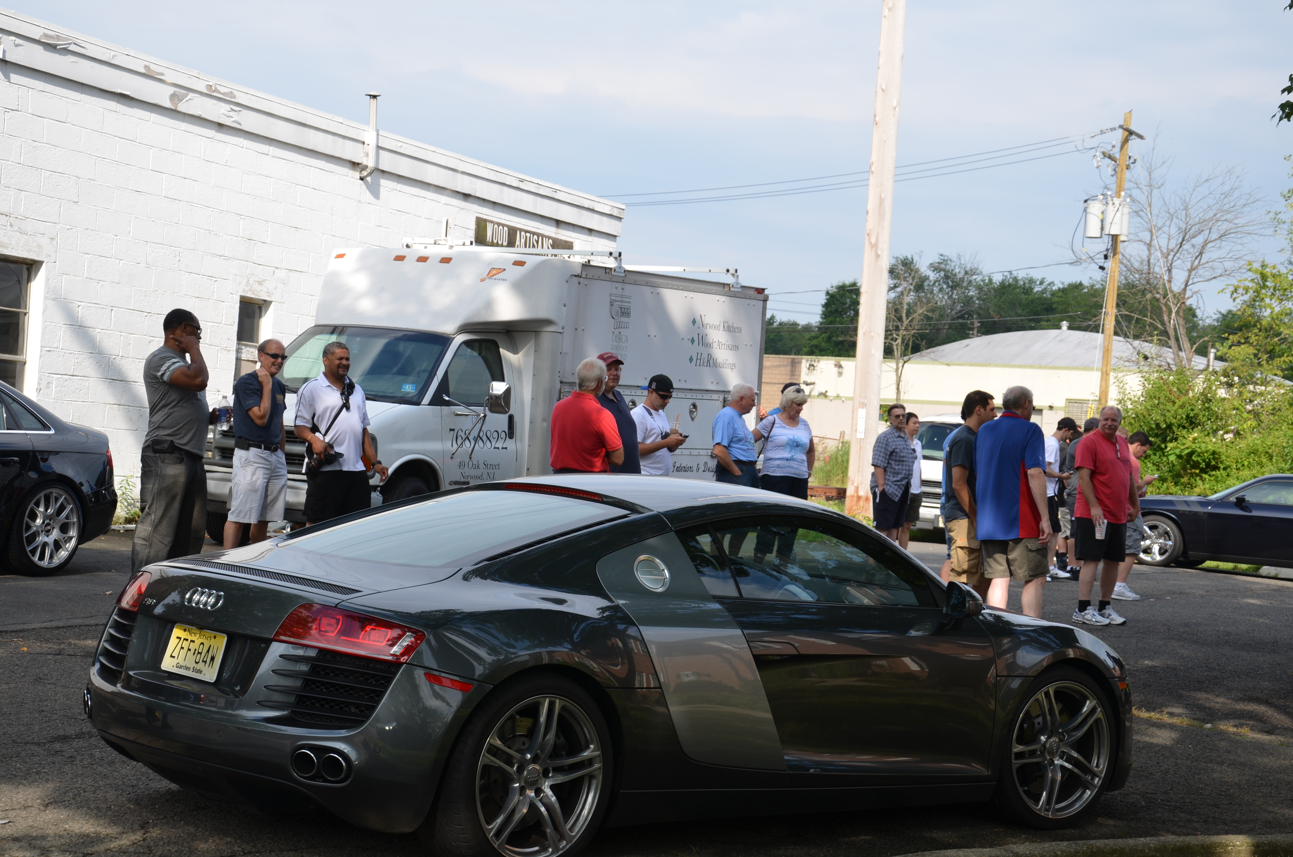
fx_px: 2419
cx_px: 646
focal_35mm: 68
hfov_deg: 29.9
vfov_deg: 20.1
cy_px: 428
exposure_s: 1/250
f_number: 8
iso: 160
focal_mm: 45
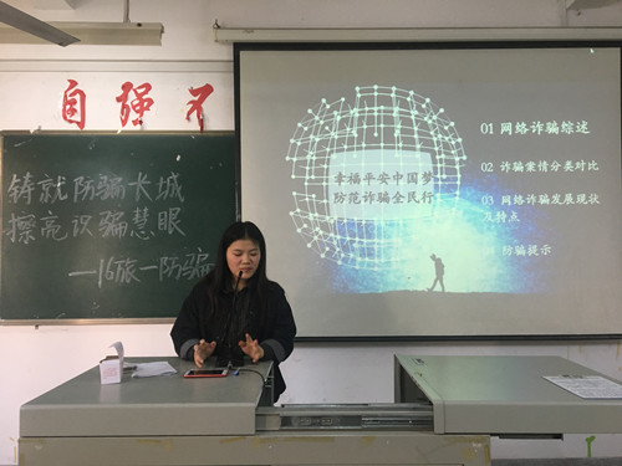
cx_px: 311
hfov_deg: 61.7
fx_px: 521
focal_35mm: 29
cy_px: 233
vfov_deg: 48.2
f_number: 2.2
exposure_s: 1/33
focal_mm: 4.15
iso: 125
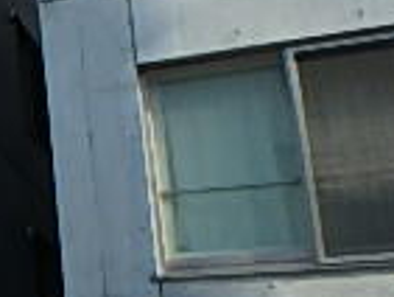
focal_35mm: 95
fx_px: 1082
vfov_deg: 15.6
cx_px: -461
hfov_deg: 15.2
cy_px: 182
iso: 125
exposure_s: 1/500
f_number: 3.5
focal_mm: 3.7
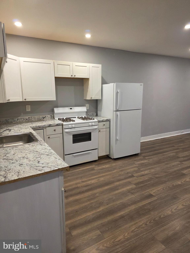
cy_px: 126
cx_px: 95
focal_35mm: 23
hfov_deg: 58.9
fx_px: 168
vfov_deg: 73.9
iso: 320
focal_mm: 6.3
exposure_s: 1/120
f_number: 1.7
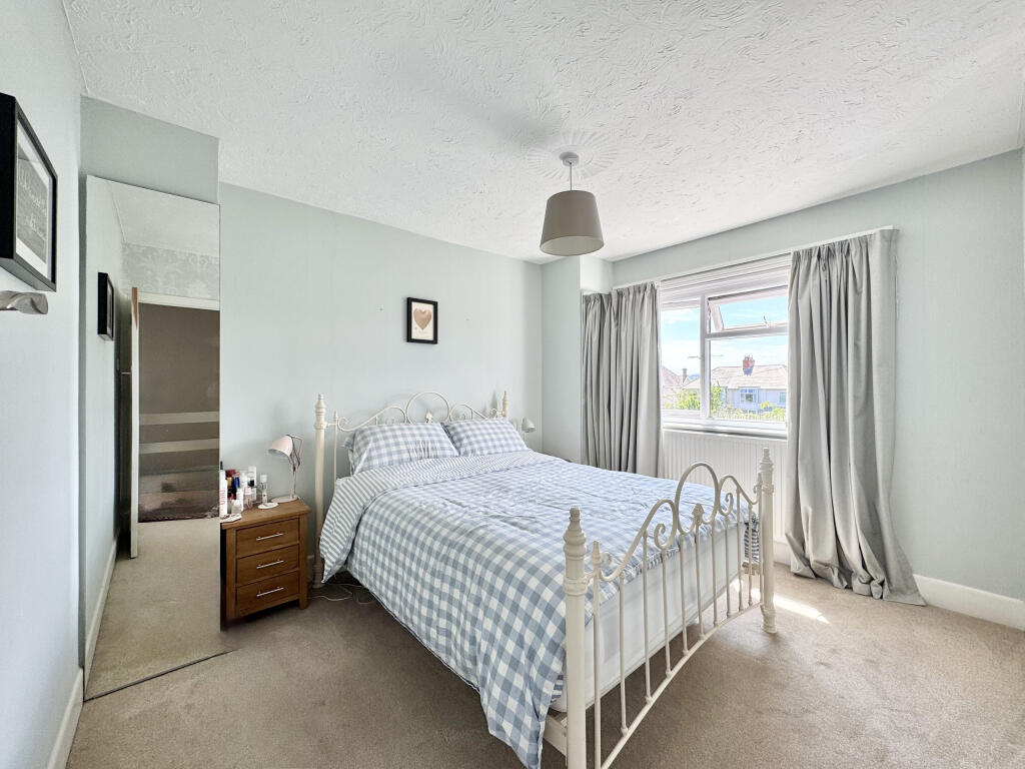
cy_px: 384
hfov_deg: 102.1
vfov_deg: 85.7
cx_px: 512
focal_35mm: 14
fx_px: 415
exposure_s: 1/131
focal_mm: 2.22
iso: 40
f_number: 2.2
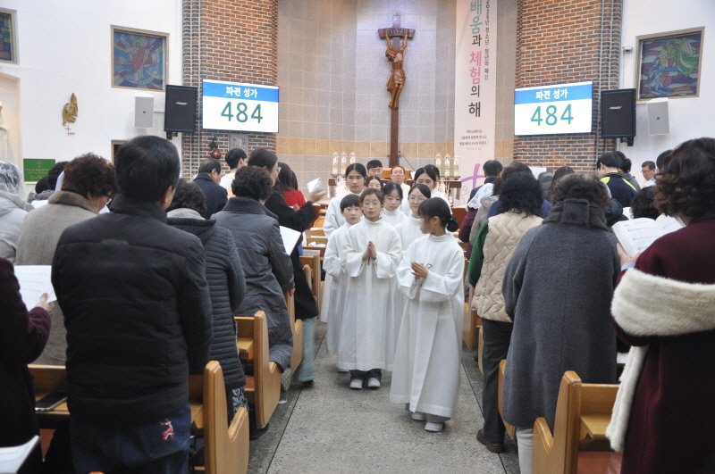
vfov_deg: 39.9
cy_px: 237
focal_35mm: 33
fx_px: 654
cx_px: 358
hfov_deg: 57.3
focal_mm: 22
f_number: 4
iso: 400
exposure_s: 1/15
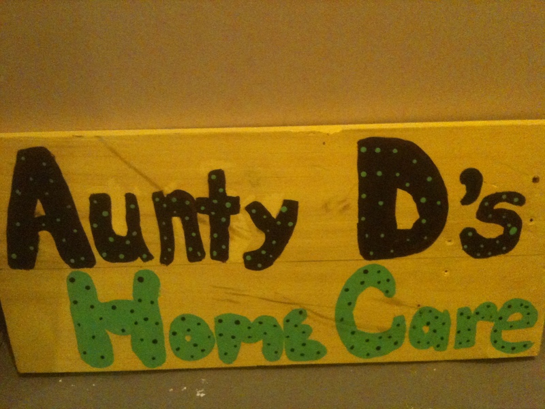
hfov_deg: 52.6
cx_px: 272
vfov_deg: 40.7
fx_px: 551
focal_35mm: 35
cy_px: 204
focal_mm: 3.85
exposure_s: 1/13
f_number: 2.8
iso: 640
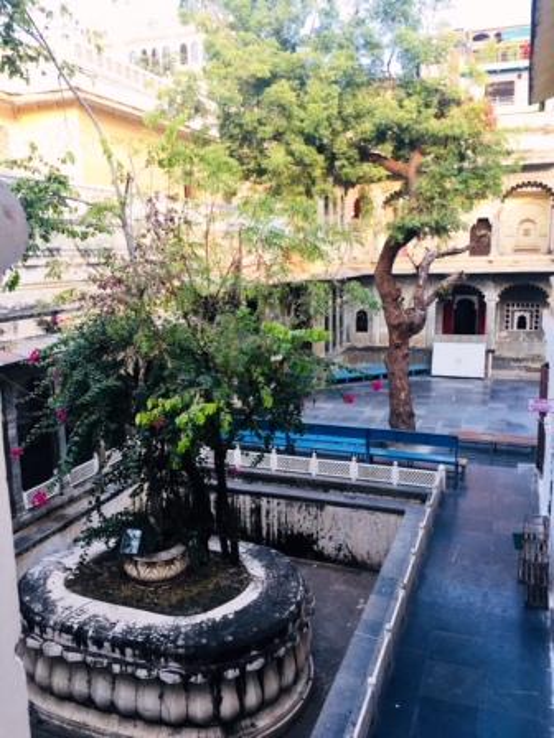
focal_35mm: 29
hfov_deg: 48.2
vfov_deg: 61.7
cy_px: 369
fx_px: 619
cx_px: 277
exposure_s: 1/114
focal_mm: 4.15
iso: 25
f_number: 2.2
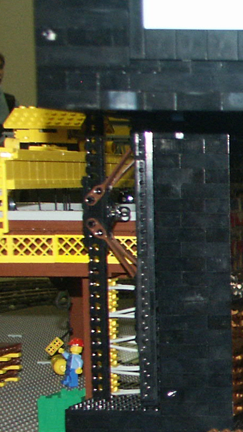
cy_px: 317
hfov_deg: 8.3
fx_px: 1467
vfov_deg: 16.7
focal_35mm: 128
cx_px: 685
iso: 200
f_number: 2.8
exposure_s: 1/45
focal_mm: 9.54
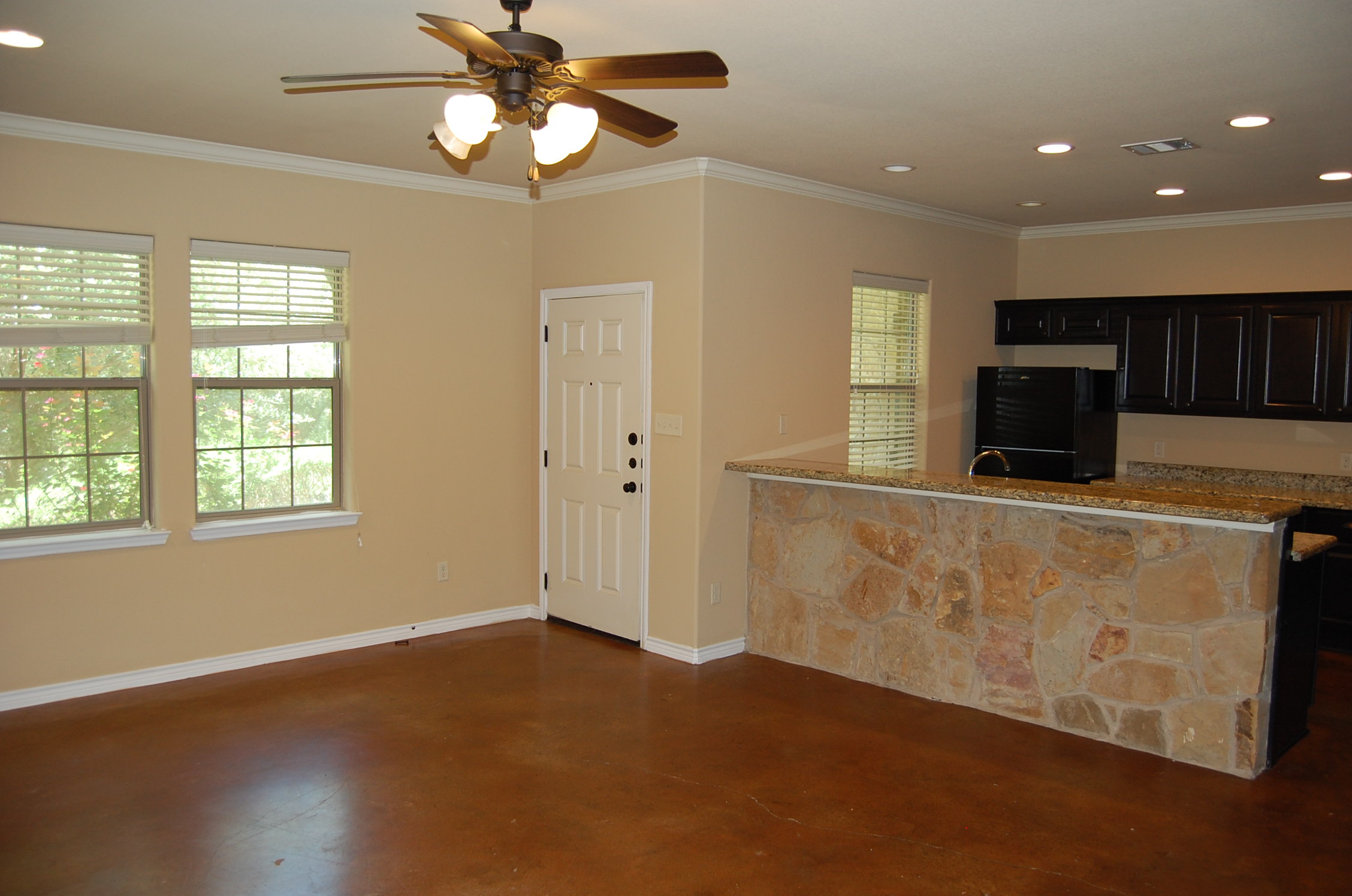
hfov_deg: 67.5
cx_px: 676
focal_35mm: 27
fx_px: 1012
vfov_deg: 47.8
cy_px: 448
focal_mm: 18
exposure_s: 1/60
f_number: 3.5
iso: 400
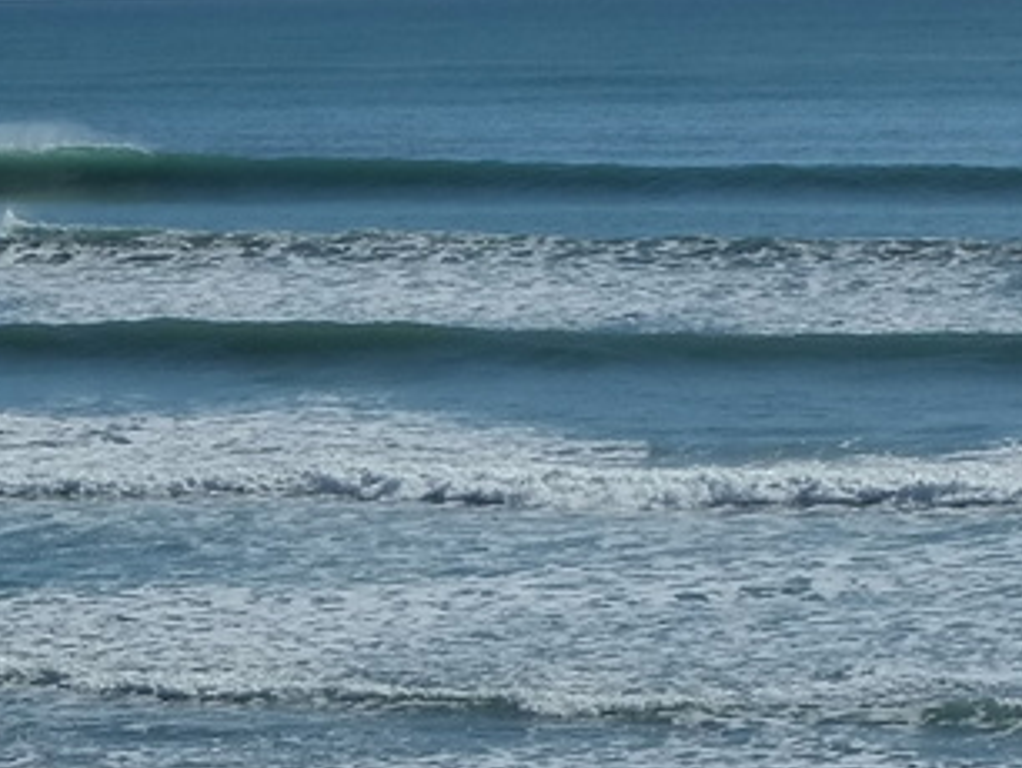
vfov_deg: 6.6
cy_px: 553
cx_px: -107
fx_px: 6678
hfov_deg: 8.7
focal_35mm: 226
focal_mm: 30.2
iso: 400
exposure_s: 1/500
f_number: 16
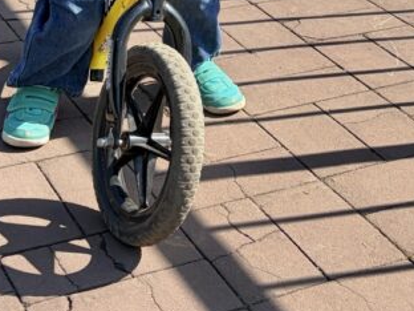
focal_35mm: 100
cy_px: -104
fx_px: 1196
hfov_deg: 19.4
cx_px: 354
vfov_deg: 14.1
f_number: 1.6
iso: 50
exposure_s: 1/1420
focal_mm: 5.96
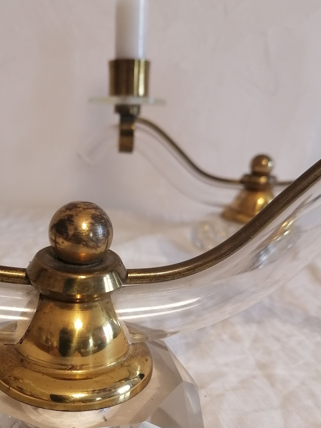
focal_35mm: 37
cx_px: 106
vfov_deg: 49.7
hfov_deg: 38.2
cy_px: 263
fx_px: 458
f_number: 1.8
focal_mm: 5.4
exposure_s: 1/33.3
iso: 160
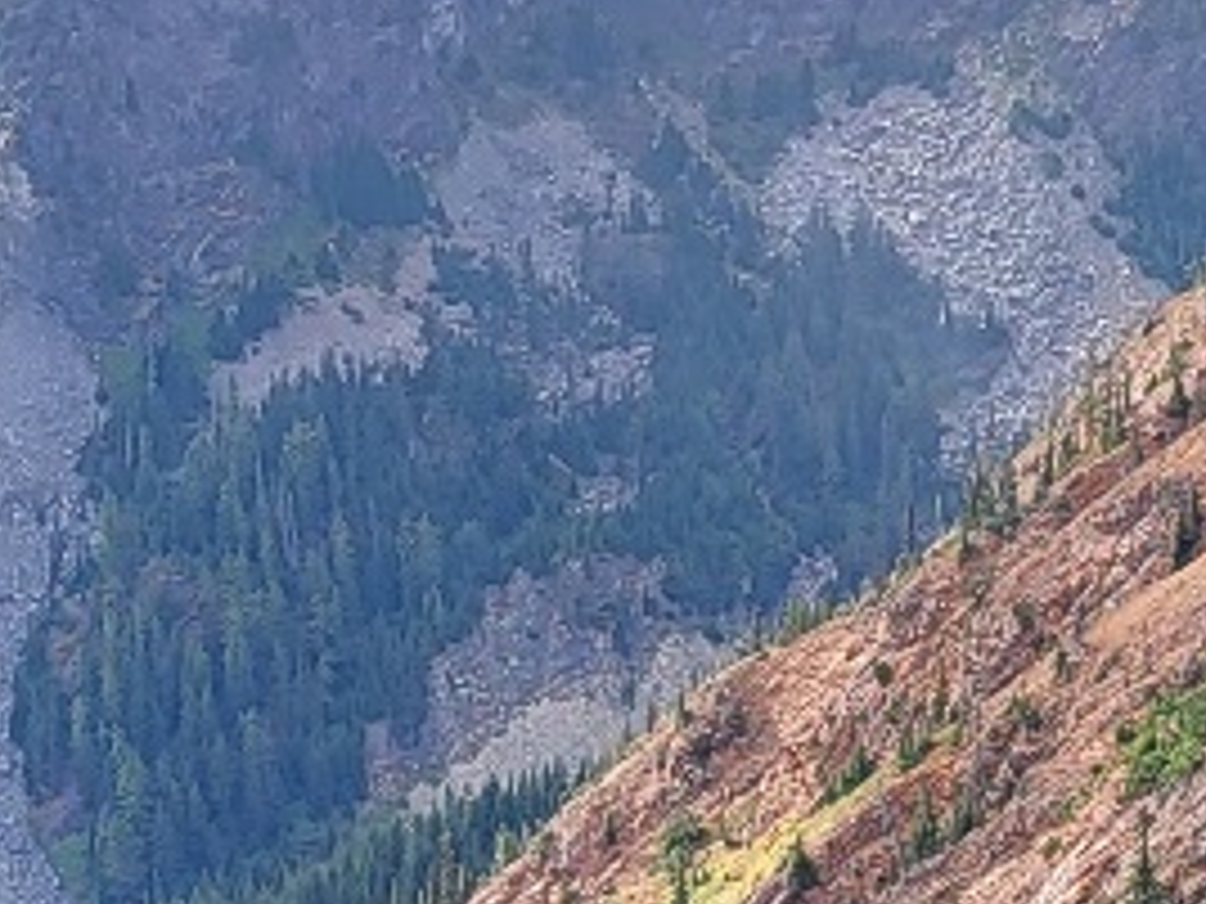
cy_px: 684
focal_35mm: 155
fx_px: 5400
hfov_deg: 12.6
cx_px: 1134
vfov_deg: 9.6
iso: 40
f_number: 1.8
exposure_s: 1/1429
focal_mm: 5.4
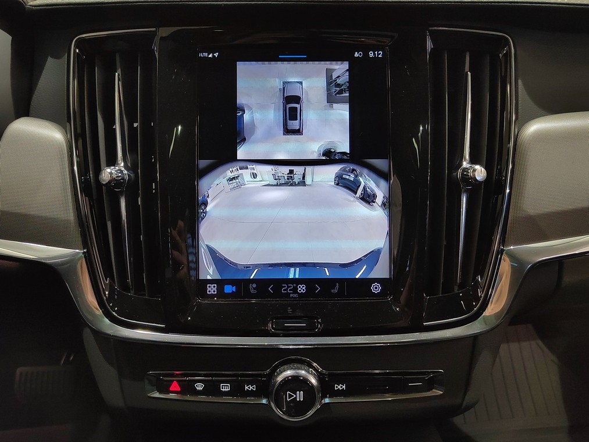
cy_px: 221
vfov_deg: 53.1
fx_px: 442
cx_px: 294
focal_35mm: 26
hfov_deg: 67.3
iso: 2425
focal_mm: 5.52
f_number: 1.9
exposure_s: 1/120
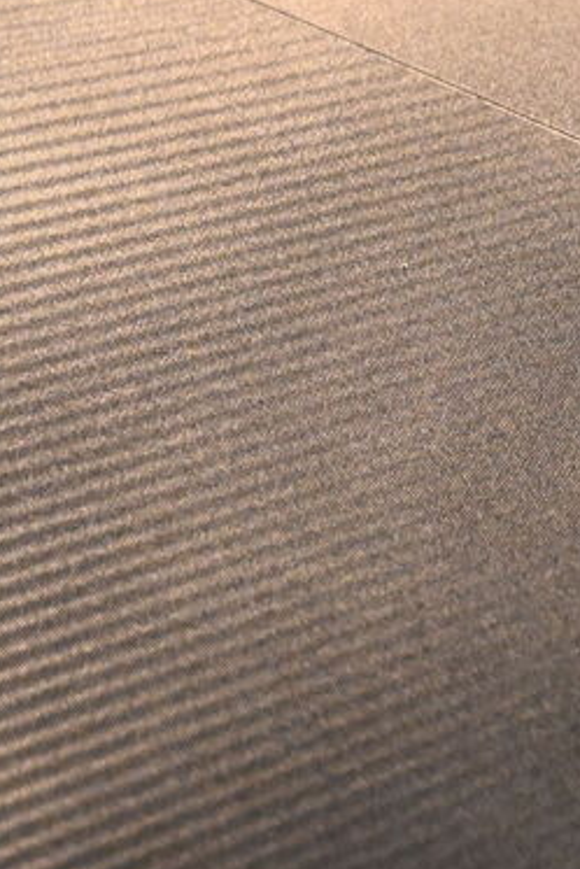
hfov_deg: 7.0
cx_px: 887
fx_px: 4659
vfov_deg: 10.6
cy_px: 303
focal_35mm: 193
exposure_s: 1/60
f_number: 6.3
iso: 5000
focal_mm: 50
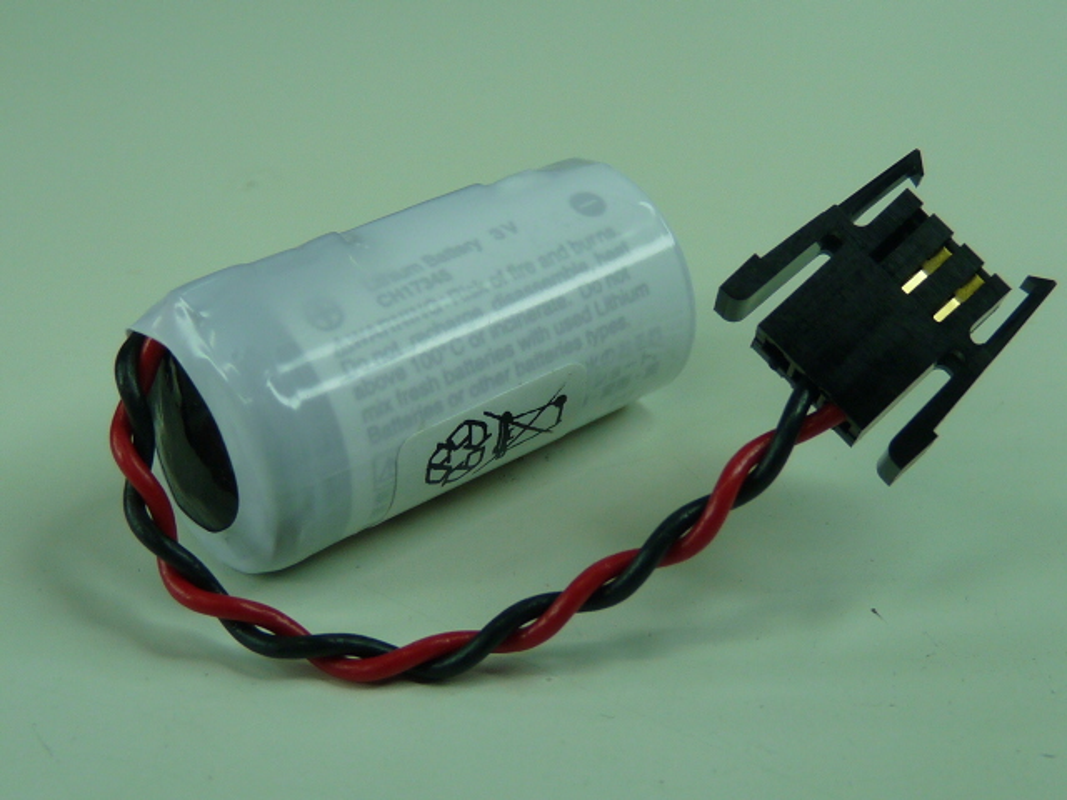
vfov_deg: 22.6
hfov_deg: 29.8
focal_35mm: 65
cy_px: 400
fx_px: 2004
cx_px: 534
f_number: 3
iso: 100
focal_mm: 6.5
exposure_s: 1/125
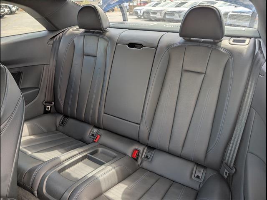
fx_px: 185
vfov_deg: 56.8
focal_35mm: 24
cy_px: 100
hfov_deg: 71.6
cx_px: 134
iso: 244
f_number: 1.68
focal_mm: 6.9
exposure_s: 1/323
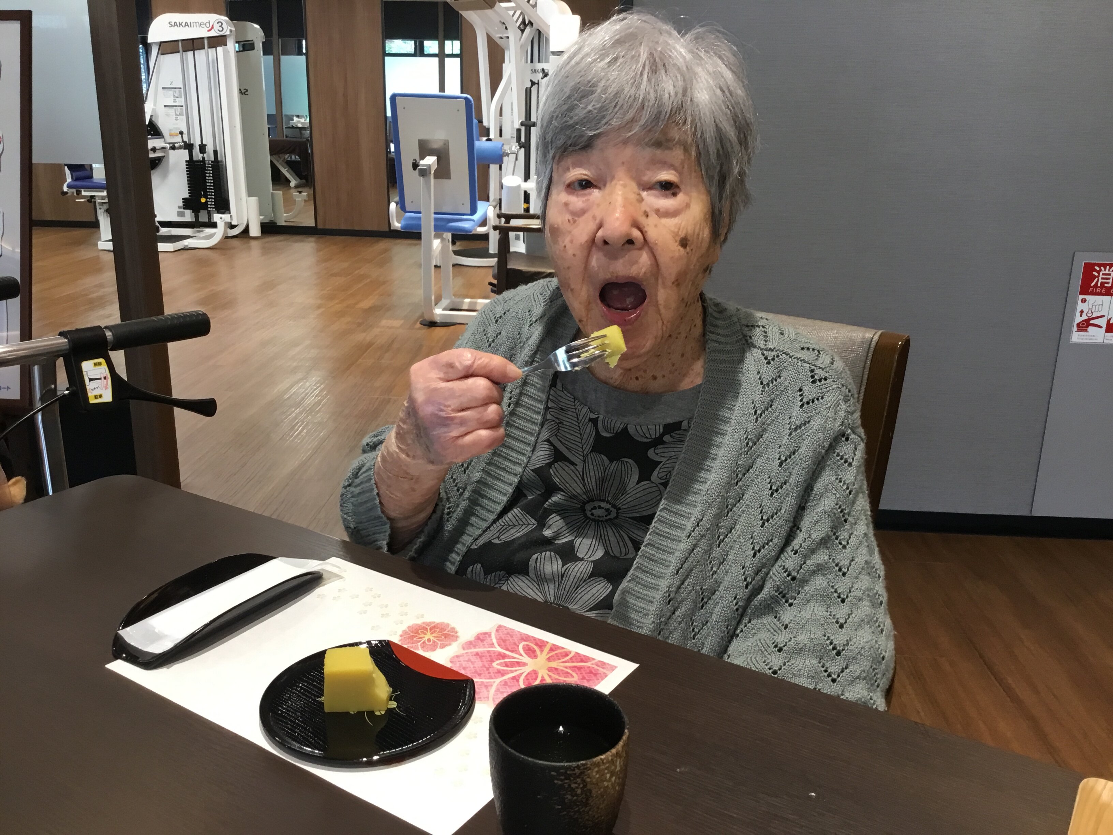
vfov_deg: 45.4
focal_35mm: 31
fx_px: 997
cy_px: 418
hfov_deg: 58.4
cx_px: 556
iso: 64
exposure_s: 1/30
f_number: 2.4
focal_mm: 3.3
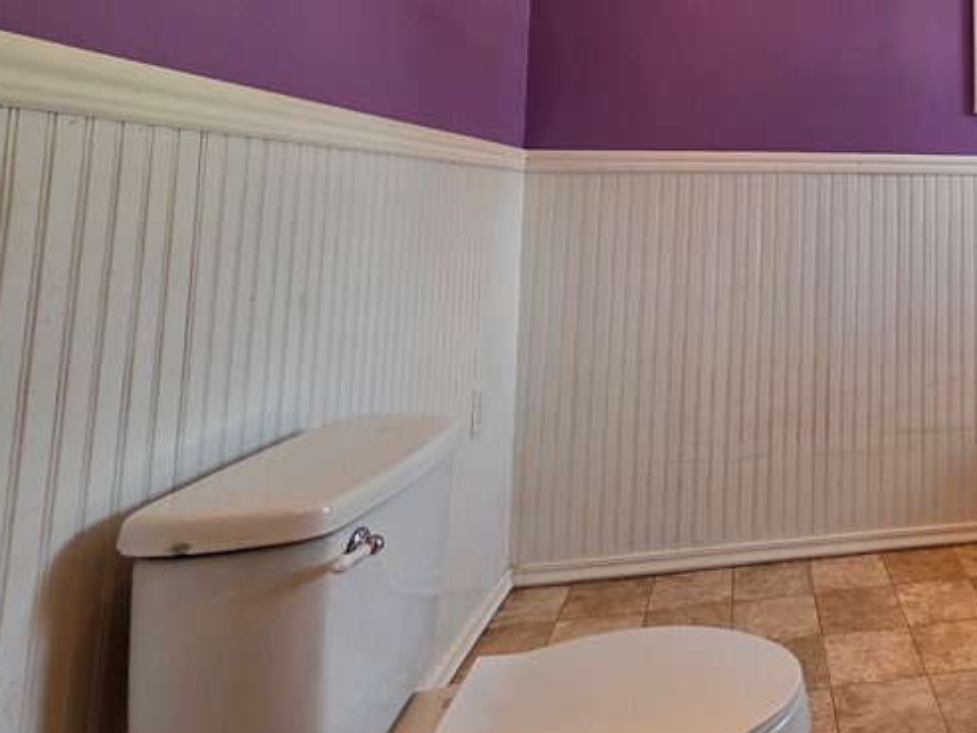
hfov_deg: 54.4
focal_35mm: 27
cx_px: 925
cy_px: 127
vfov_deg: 48.0
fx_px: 762
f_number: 1.9
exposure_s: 1/120
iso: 160
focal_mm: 2.2
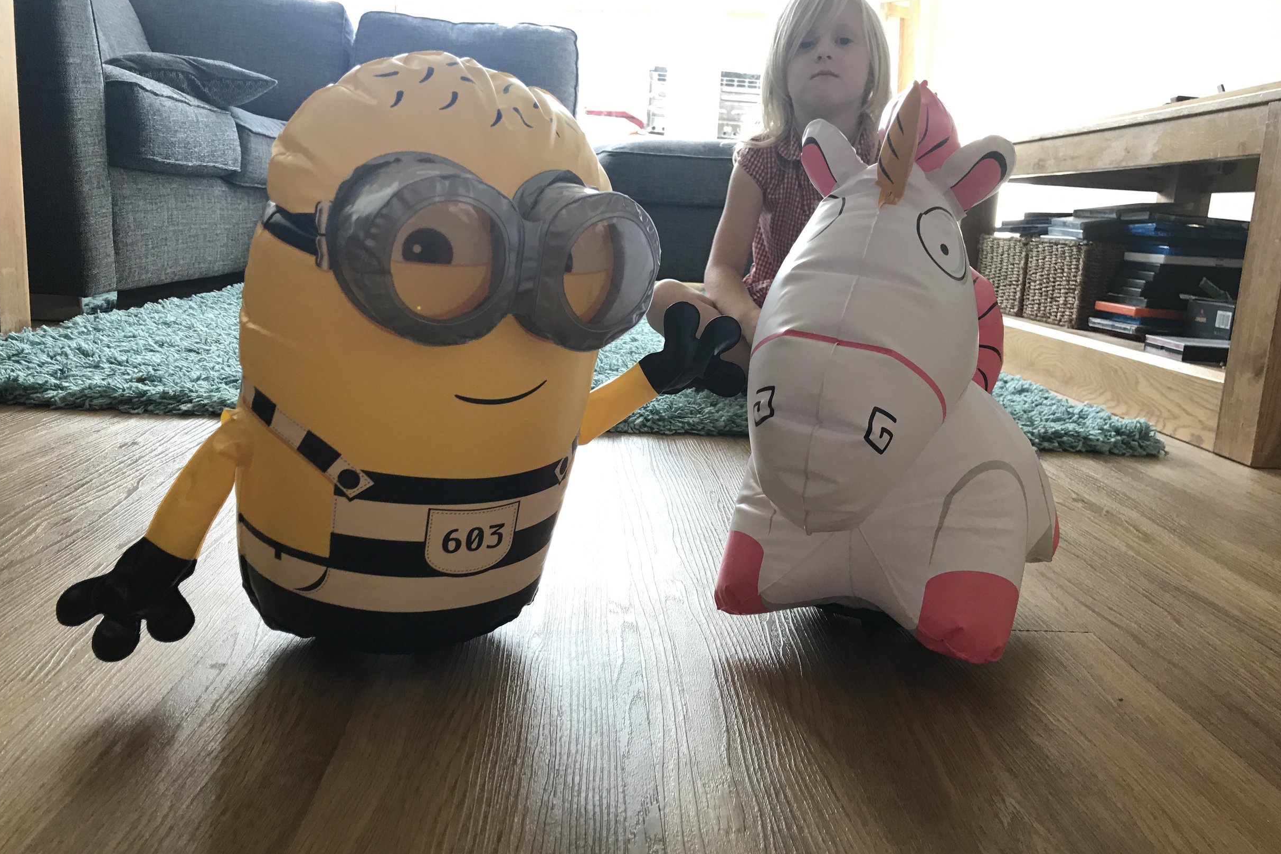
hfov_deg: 61.9
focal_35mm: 30
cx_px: 643
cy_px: 432
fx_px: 1067
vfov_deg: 43.6
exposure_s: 1/33
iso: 25
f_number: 1.8
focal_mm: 3.99
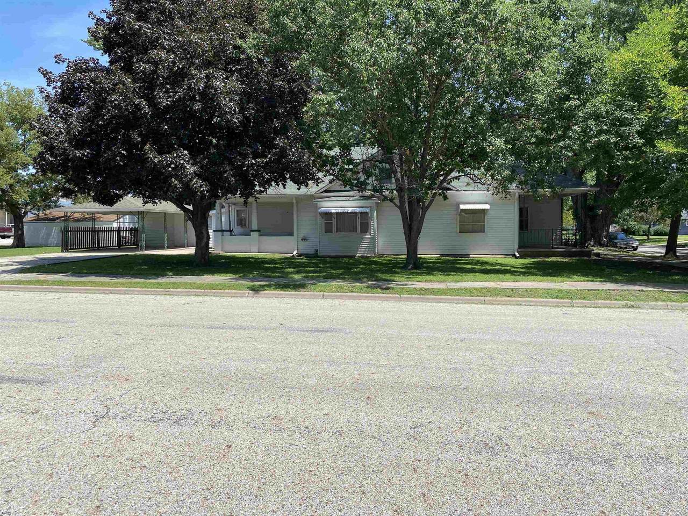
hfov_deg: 67.3
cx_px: 344
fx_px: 517
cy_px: 258
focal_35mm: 26
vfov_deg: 53.1
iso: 32
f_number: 1.8
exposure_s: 1/2028
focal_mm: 4.25
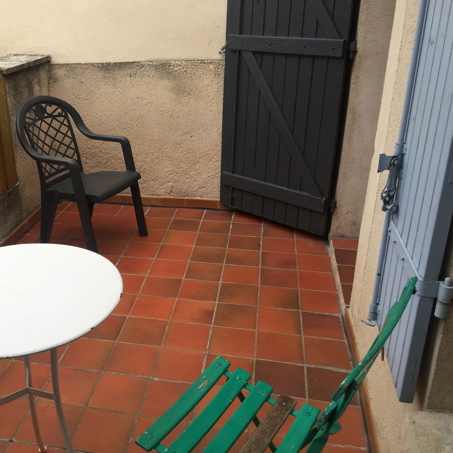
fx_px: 518
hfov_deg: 46.6
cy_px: 221
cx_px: 156
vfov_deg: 47.2
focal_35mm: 35
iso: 32
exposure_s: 1/128
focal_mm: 4.15
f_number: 2.2
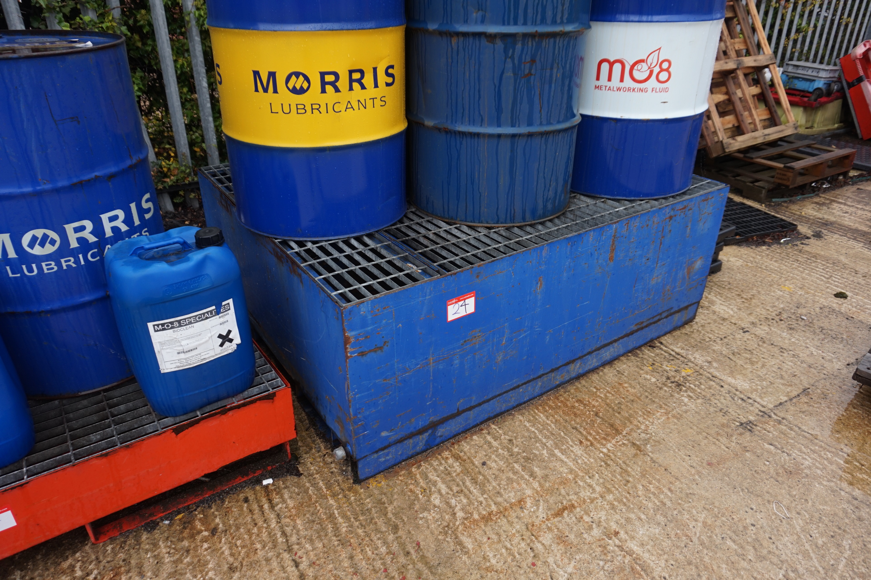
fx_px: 580
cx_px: 436
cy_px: 290
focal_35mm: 24
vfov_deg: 53.1
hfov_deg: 73.8
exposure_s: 1/160
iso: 160
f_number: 4
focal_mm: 16
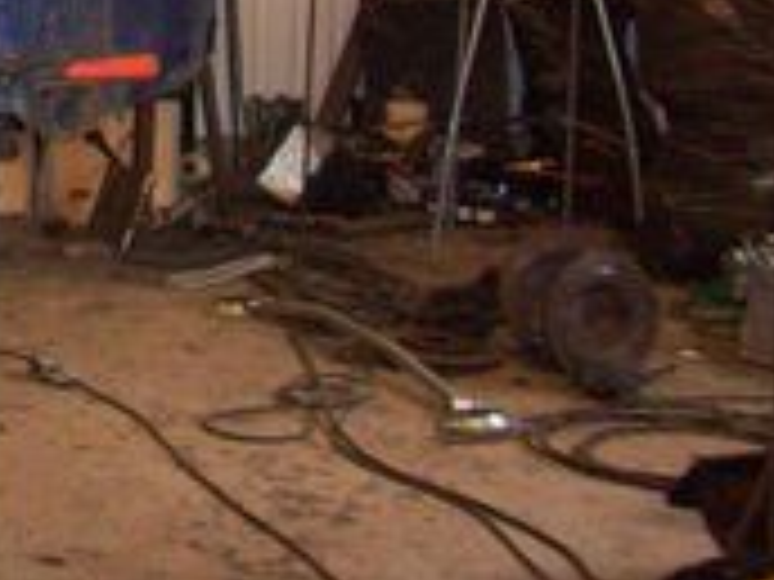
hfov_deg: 12.9
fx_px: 3086
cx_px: -621
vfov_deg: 10.5
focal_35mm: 138
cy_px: -202
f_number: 2.8
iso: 200
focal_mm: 6.2
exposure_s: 1/64
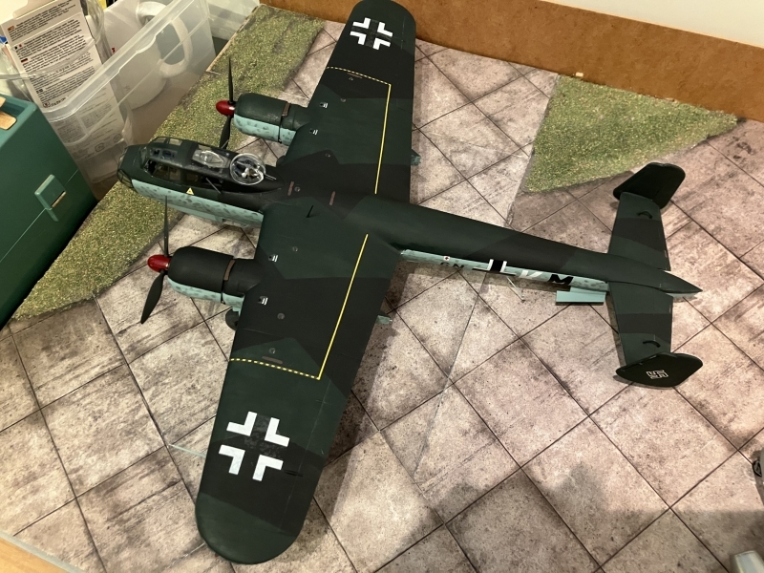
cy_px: 286
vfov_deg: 49.7
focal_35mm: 28
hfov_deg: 63.4
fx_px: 618
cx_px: 382
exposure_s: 1/25
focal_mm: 3.99
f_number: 1.8
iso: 320
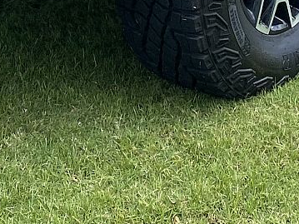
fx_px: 1200
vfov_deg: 9.8
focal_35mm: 139
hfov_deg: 14.2
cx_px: 161
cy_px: -252
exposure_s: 1/1727
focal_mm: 4.25
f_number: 1.8
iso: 32
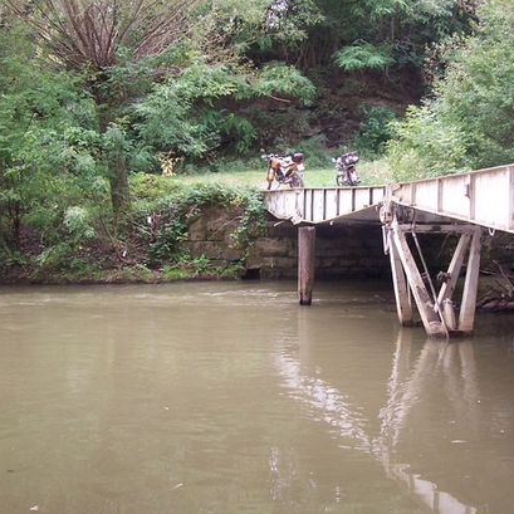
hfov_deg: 35.8
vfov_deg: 36.1
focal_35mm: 47
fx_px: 790
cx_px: 329
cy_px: 259
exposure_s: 1/90
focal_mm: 5.6
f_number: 2.7
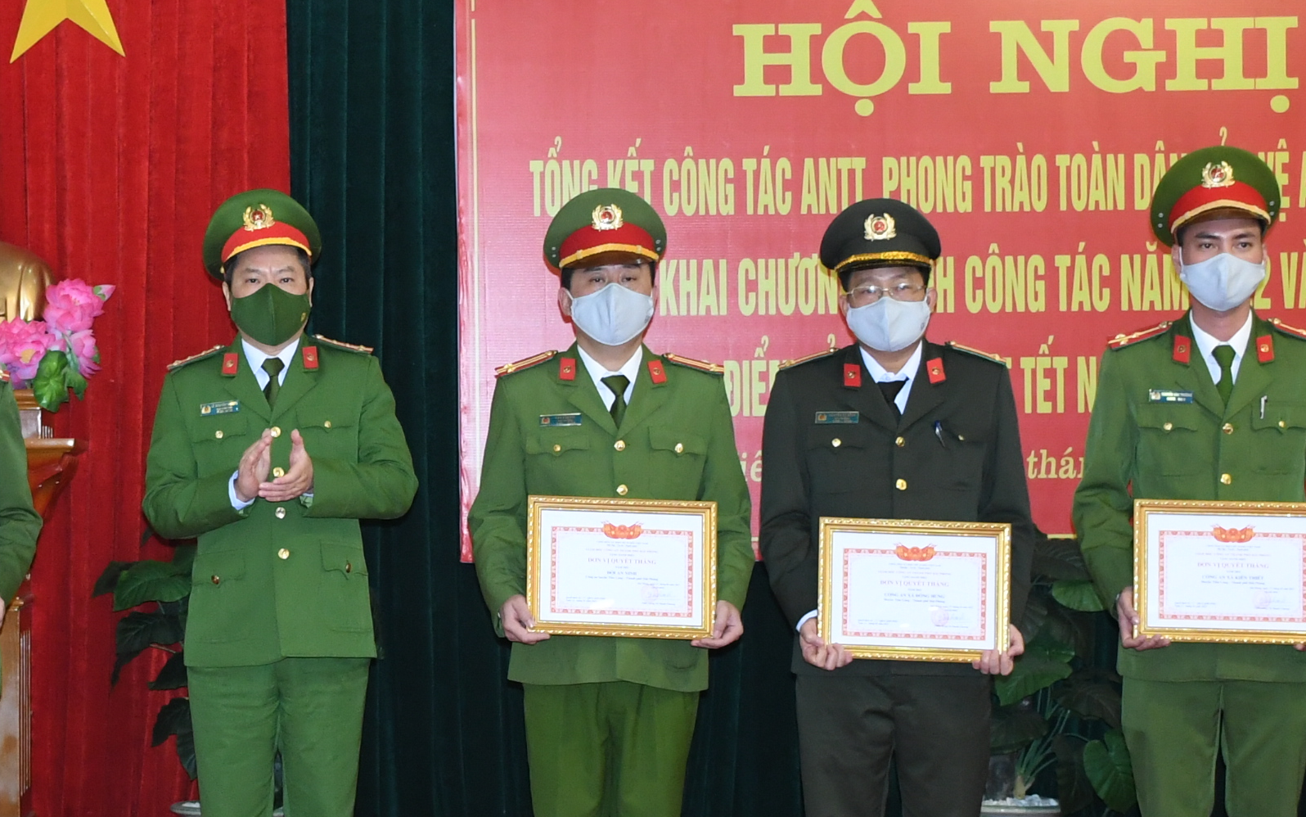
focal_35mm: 96
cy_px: 436
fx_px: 3417
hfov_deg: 21.3
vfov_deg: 13.6
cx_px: 222
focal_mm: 24
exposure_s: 1/200
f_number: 3.8
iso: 1600
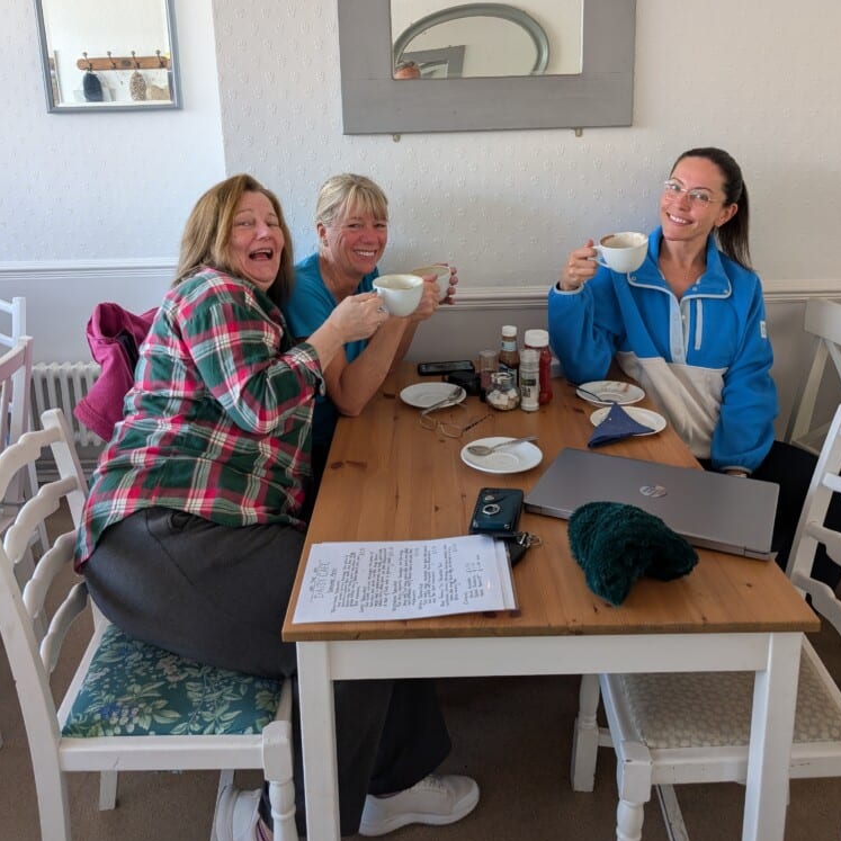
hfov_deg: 55.6
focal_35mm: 29
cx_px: 431
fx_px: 797
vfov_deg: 54.7
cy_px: 295
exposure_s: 1/100
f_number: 1.68
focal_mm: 6.9
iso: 92
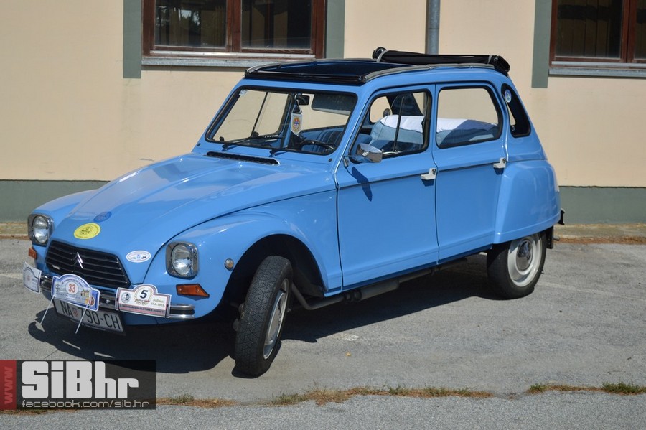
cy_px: 215
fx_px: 1076
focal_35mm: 60
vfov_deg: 22.6
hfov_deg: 33.4
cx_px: 323
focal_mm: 40
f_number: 5.3
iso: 100
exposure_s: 1/1250
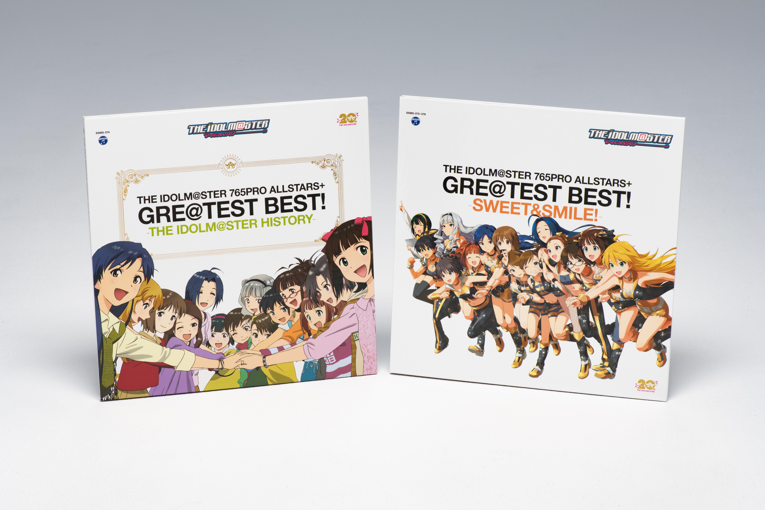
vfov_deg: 13.0
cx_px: 382
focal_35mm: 105
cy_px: 255
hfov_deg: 19.5
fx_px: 2231
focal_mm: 105
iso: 100
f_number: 22
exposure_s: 1/60
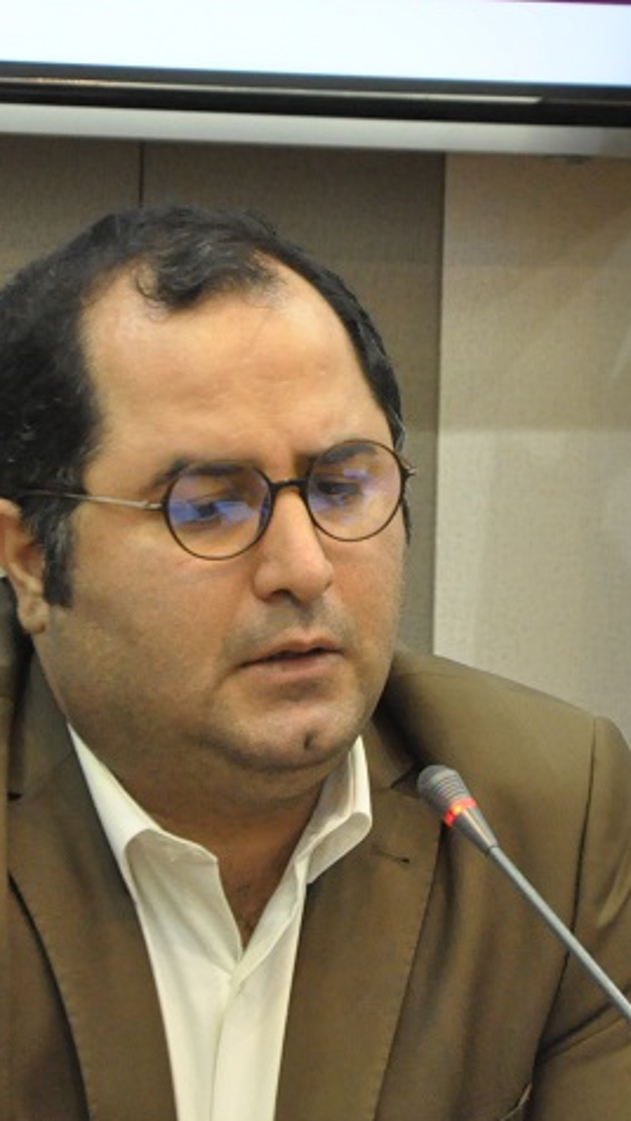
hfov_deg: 4.1
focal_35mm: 294
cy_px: 530
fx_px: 8737
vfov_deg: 7.3
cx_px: 440
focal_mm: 105
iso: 3200
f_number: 5.6
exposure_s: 1/100
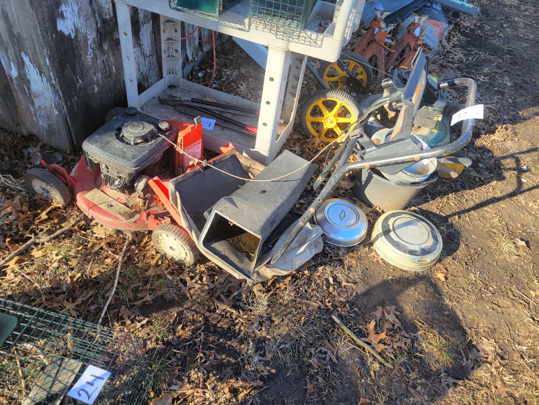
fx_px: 405
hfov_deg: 67.3
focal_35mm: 26
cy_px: 202
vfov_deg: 53.1
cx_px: 270
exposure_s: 1/276
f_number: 1.8
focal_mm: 5.4
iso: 40
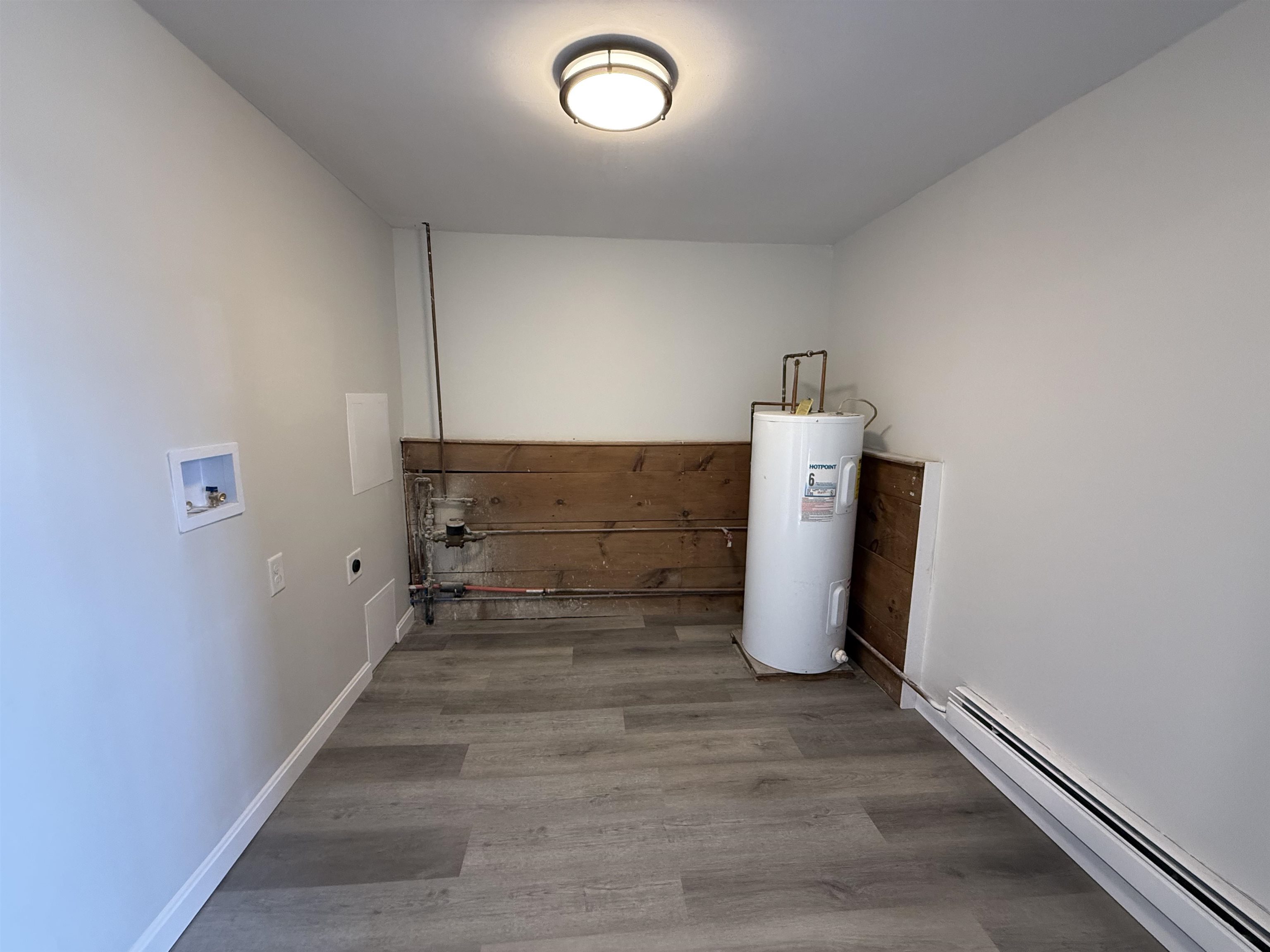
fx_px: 514
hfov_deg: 102.1
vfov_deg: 85.7
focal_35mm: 14
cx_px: 635
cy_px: 476
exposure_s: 1/78
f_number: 2.2
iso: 320
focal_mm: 2.22
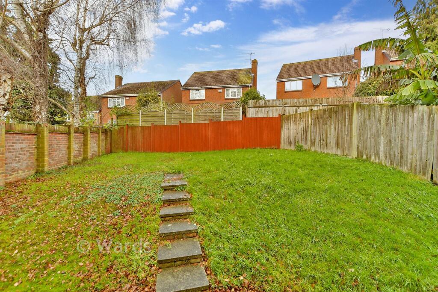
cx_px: 219
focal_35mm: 15
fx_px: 183
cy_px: 146
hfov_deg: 100.4
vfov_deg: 77.3
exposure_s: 1/200
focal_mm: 10
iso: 500
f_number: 7.1
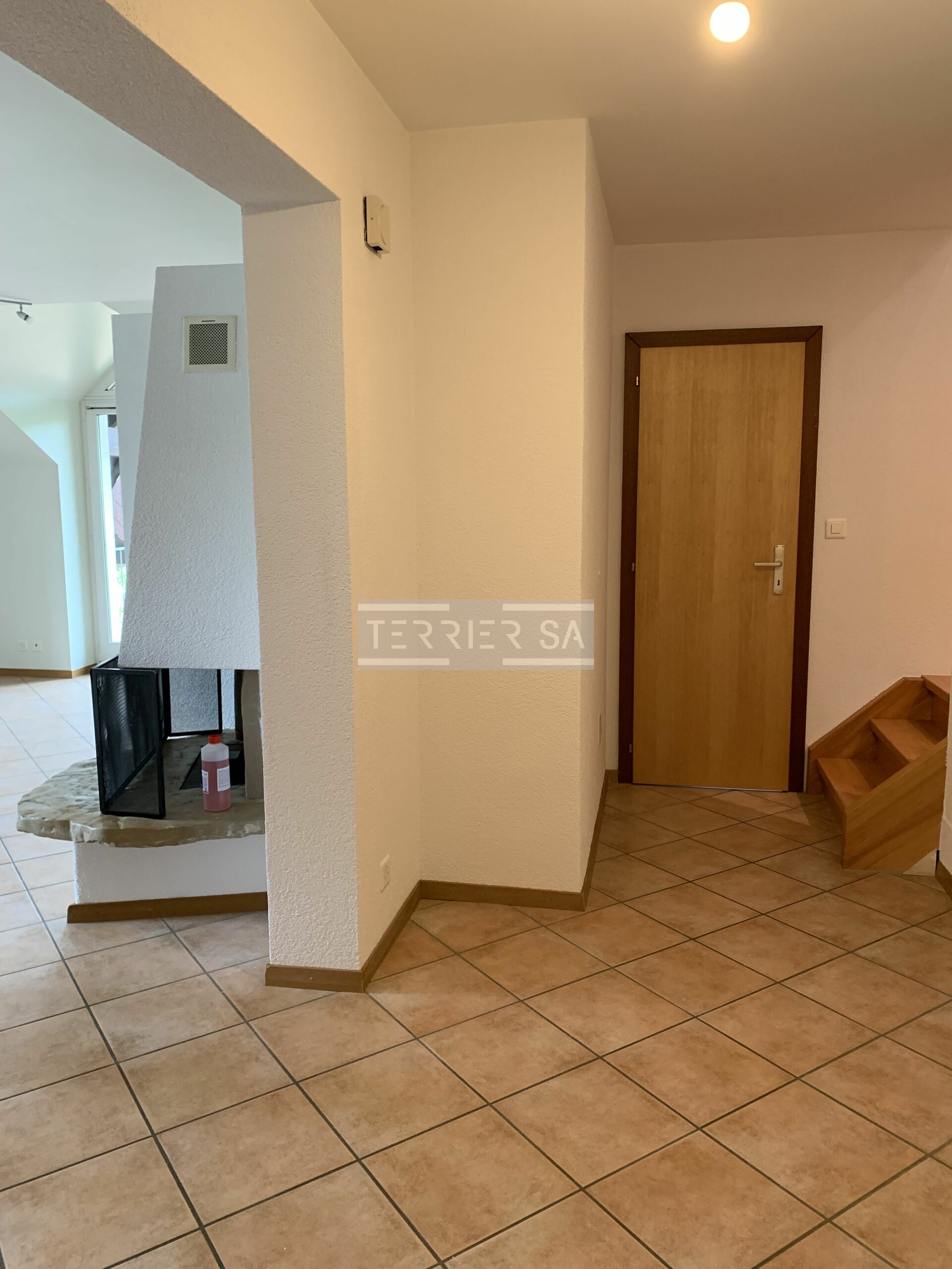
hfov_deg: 53.1
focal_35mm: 26
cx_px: 476
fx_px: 953
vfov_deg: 67.3
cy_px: 634
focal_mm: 4.25
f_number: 1.8
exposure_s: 1/50
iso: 125
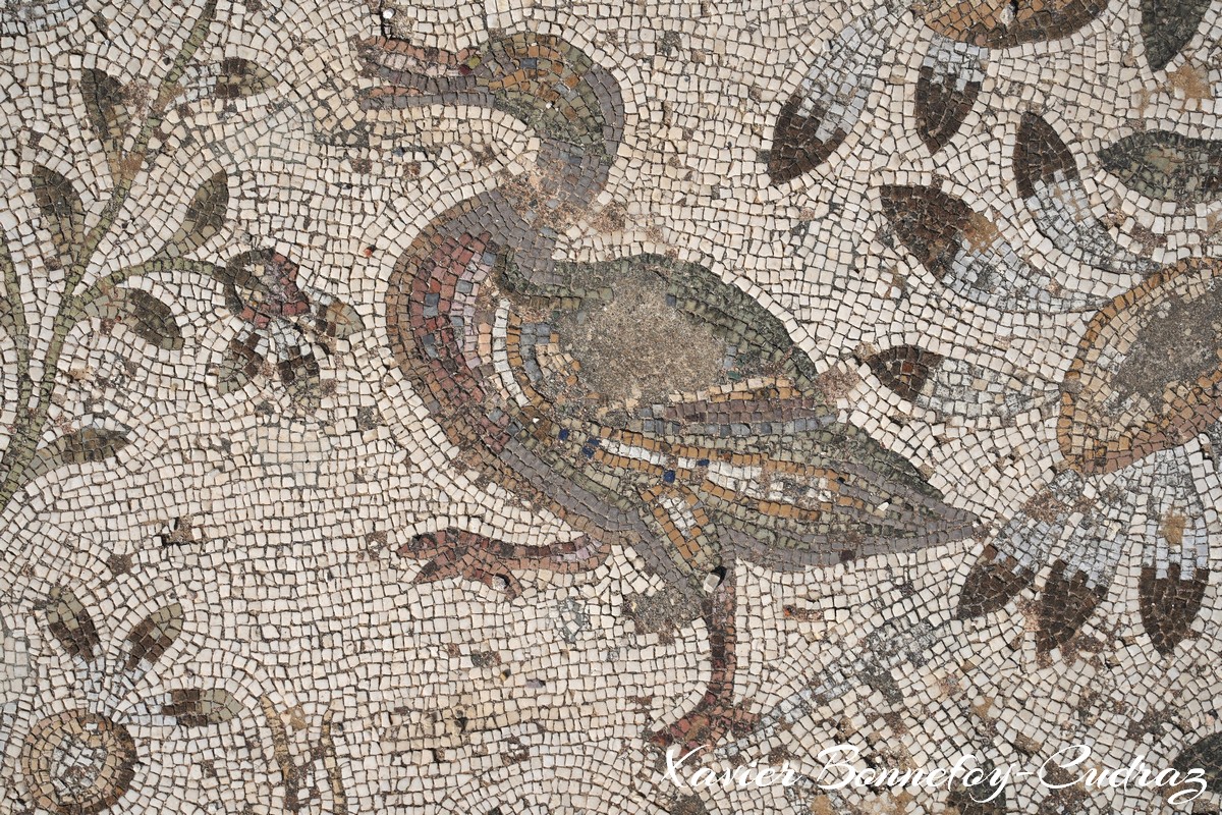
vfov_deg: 24.2
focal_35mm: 56
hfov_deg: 35.6
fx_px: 1901
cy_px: 408
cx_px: 611
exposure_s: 1/1000
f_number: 8
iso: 125
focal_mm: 56
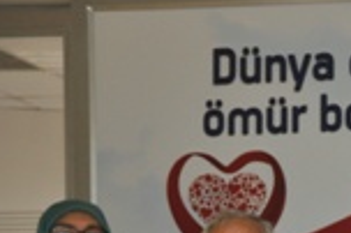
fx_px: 945
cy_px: 332
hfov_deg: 19.2
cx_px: 480
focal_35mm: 97
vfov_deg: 13.4
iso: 800
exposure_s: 1/60
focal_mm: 22
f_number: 3.5
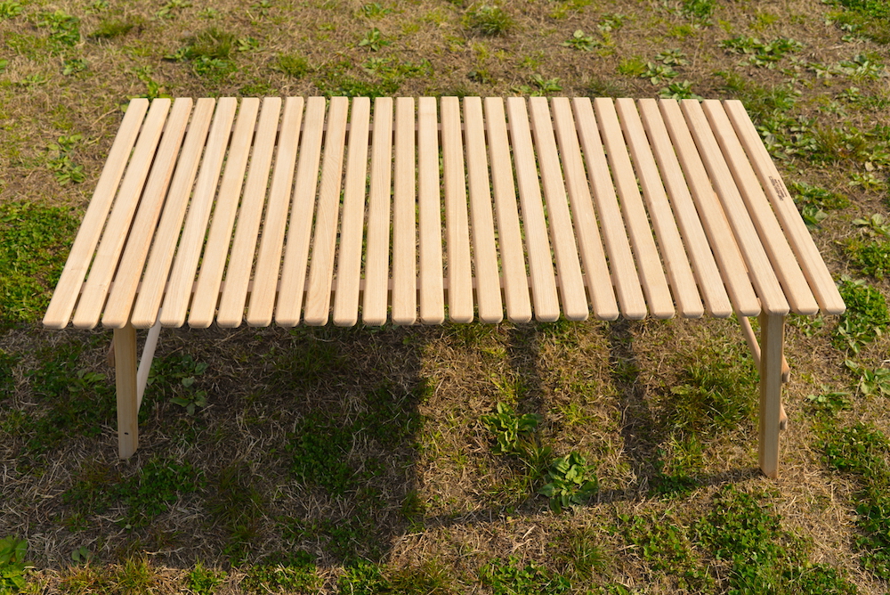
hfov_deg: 50.7
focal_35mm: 38
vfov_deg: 35.1
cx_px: 445
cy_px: 298
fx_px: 940
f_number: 8
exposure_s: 1/250
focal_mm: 38
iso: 100
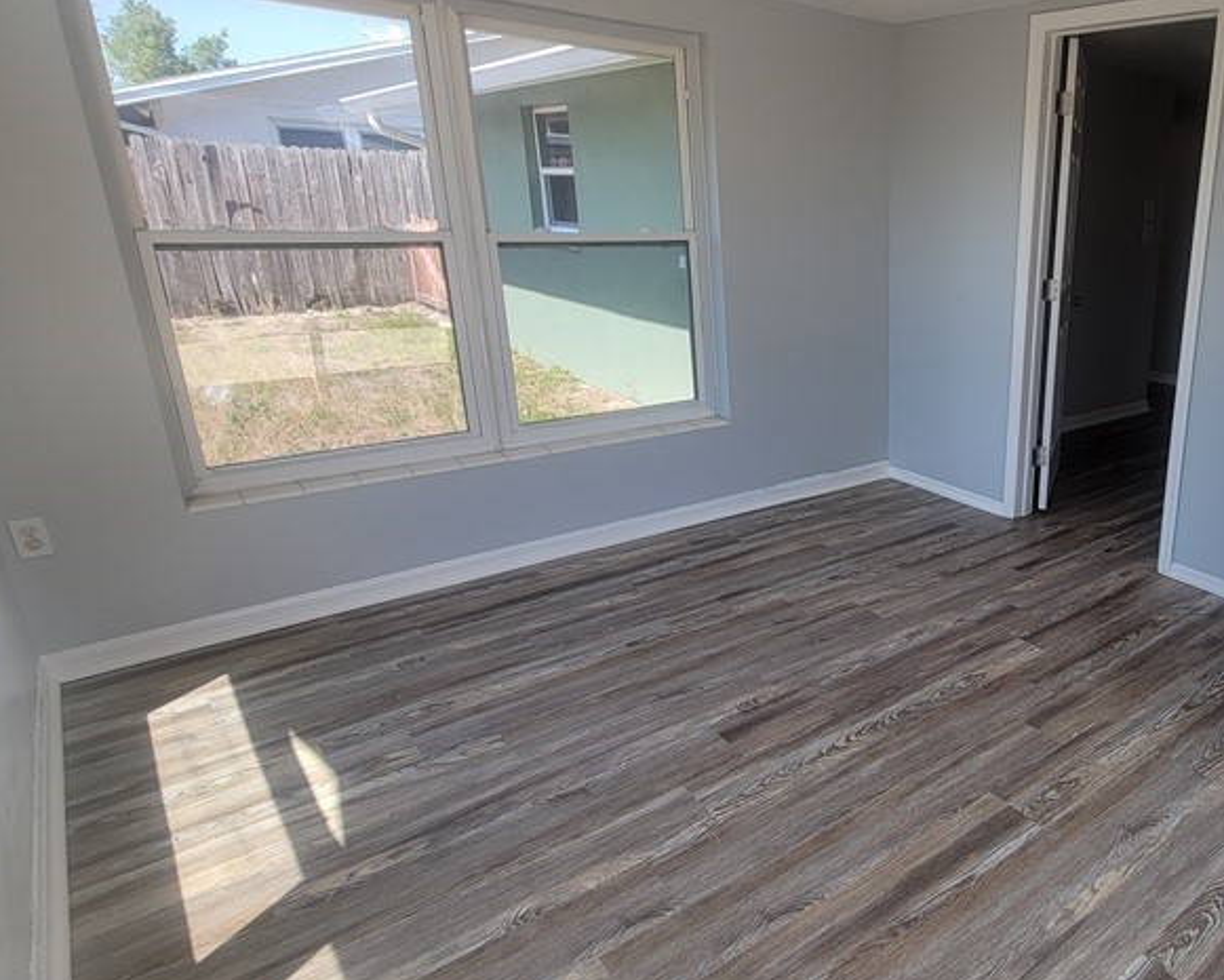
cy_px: 457
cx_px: 973
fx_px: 797
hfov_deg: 68.1
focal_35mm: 22
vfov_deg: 63.1
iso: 50
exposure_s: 1/281
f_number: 2.2
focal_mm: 2.2
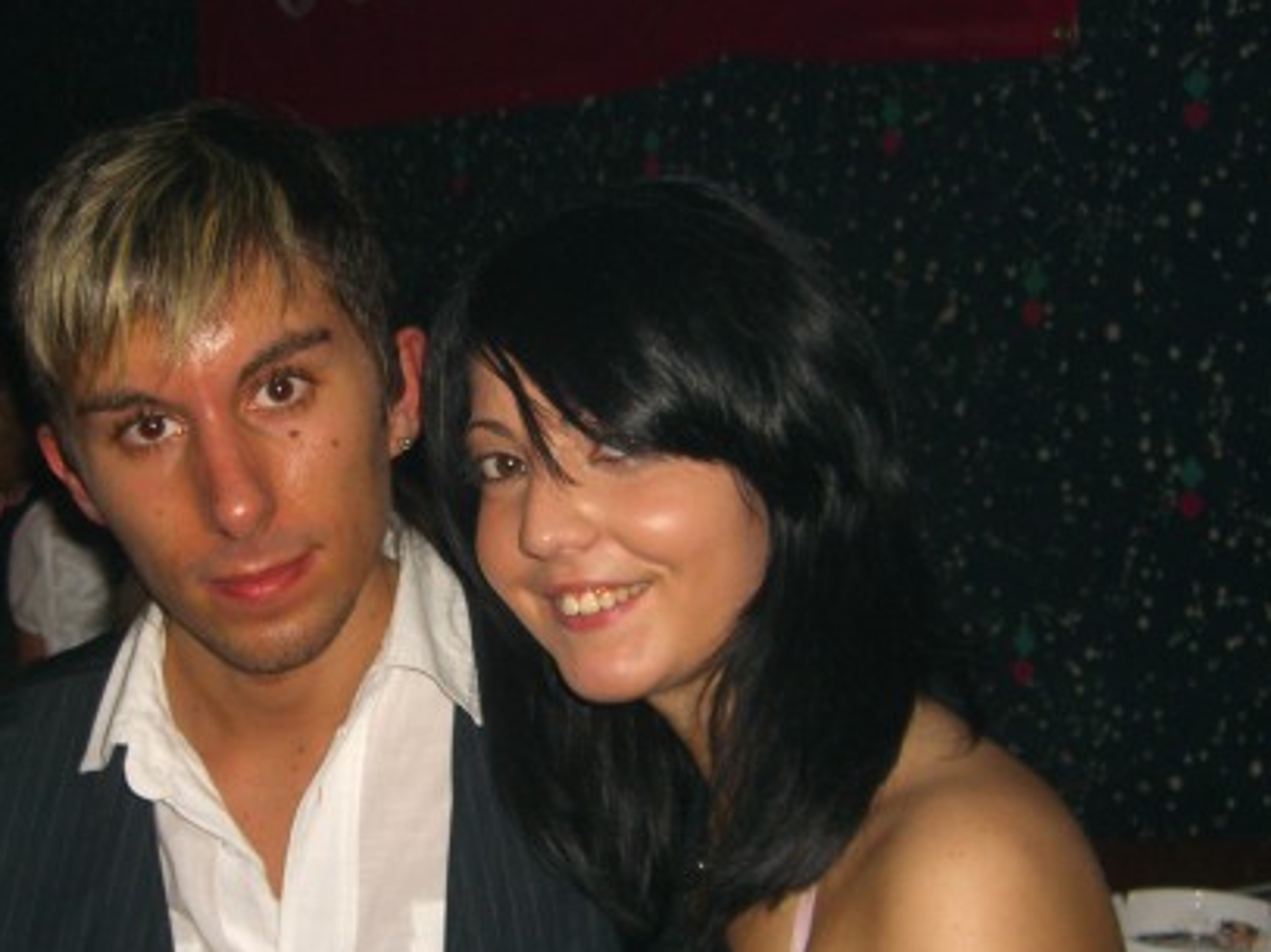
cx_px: 472
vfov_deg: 26.0
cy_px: 590
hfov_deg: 34.2
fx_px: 2056
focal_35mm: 56
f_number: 2.8
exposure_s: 1/60
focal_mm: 7.9
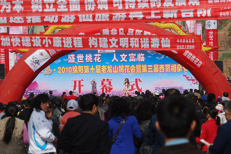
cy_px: 77
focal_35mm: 168
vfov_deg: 8.2
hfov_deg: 12.2
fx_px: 1079
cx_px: 116
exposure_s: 1/500
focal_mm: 112
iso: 200
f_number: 8
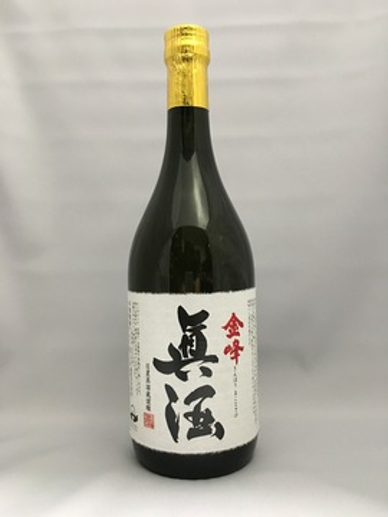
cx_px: 194
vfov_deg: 61.7
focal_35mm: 29
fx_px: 433
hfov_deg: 48.2
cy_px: 258
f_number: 2.2
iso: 200
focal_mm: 4.15
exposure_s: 1/15
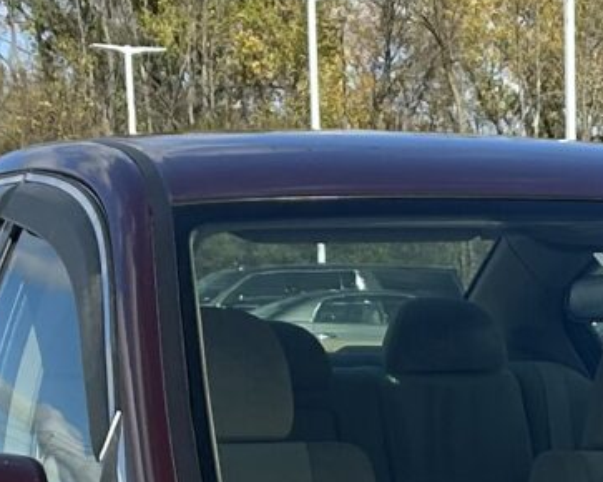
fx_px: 3193
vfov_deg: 8.3
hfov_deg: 10.5
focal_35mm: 179
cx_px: 854
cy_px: 896
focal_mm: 5.7
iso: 50
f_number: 1.5
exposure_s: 1/3257
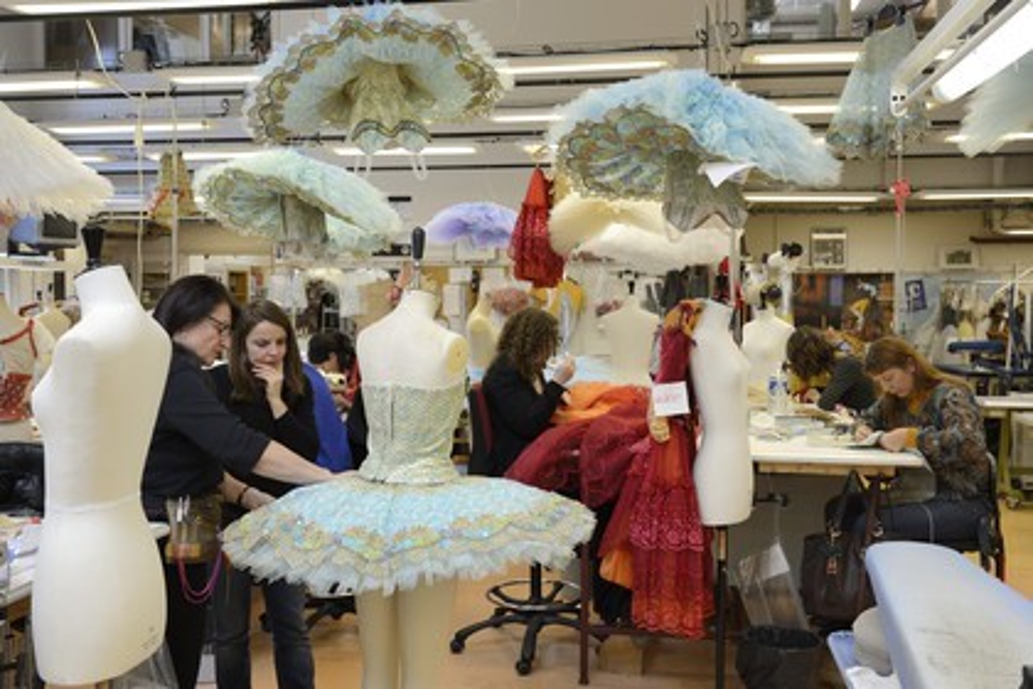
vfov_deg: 37.9
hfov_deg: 54.4
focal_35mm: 35
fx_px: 1004
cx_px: 516
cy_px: 344
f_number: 5.6
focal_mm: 35
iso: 1250
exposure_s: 1/100
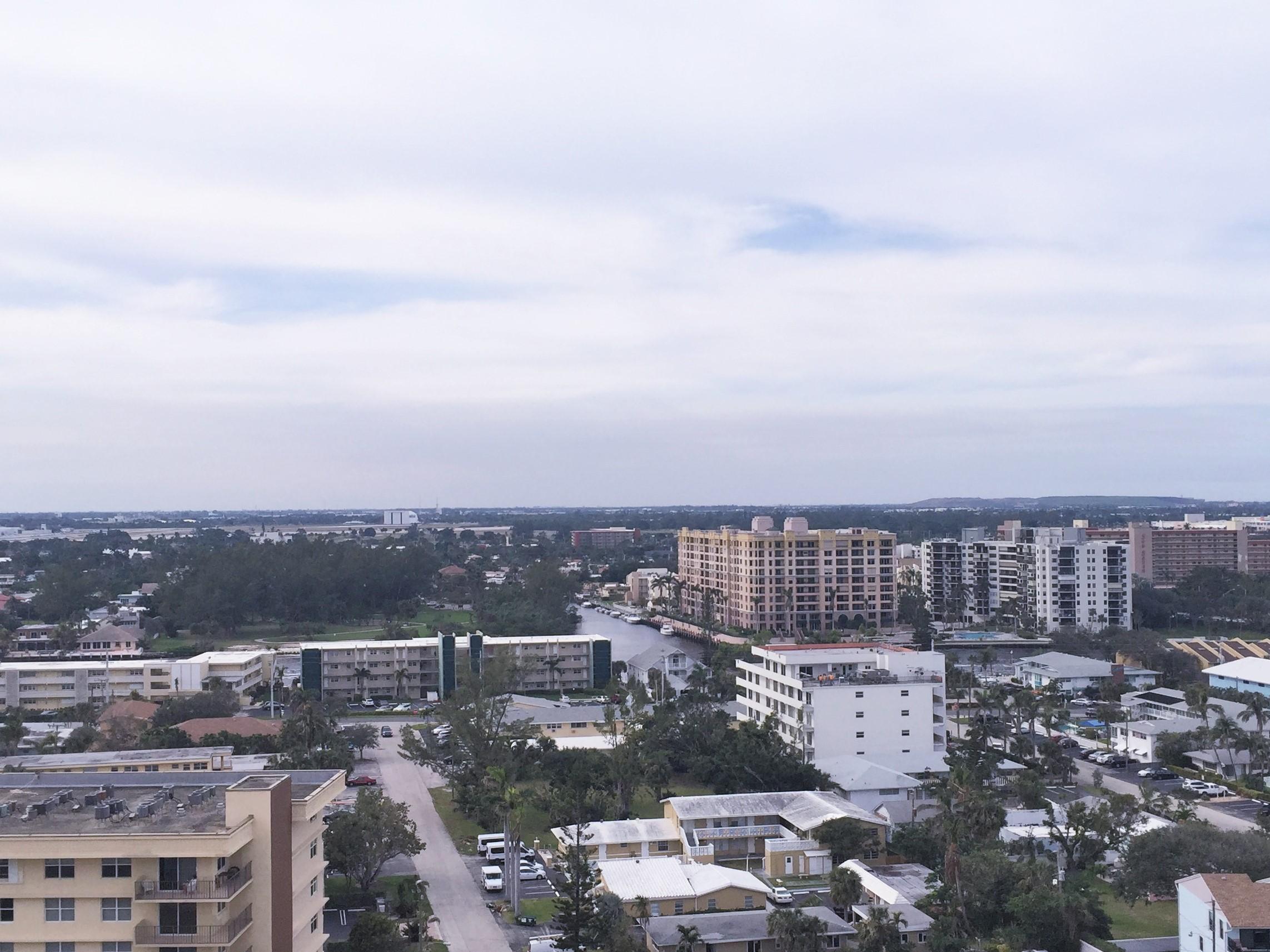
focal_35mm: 29
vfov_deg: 48.2
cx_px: 635
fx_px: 1064
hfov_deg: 61.7
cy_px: 476
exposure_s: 1/2639
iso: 32
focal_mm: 4.15
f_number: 2.2
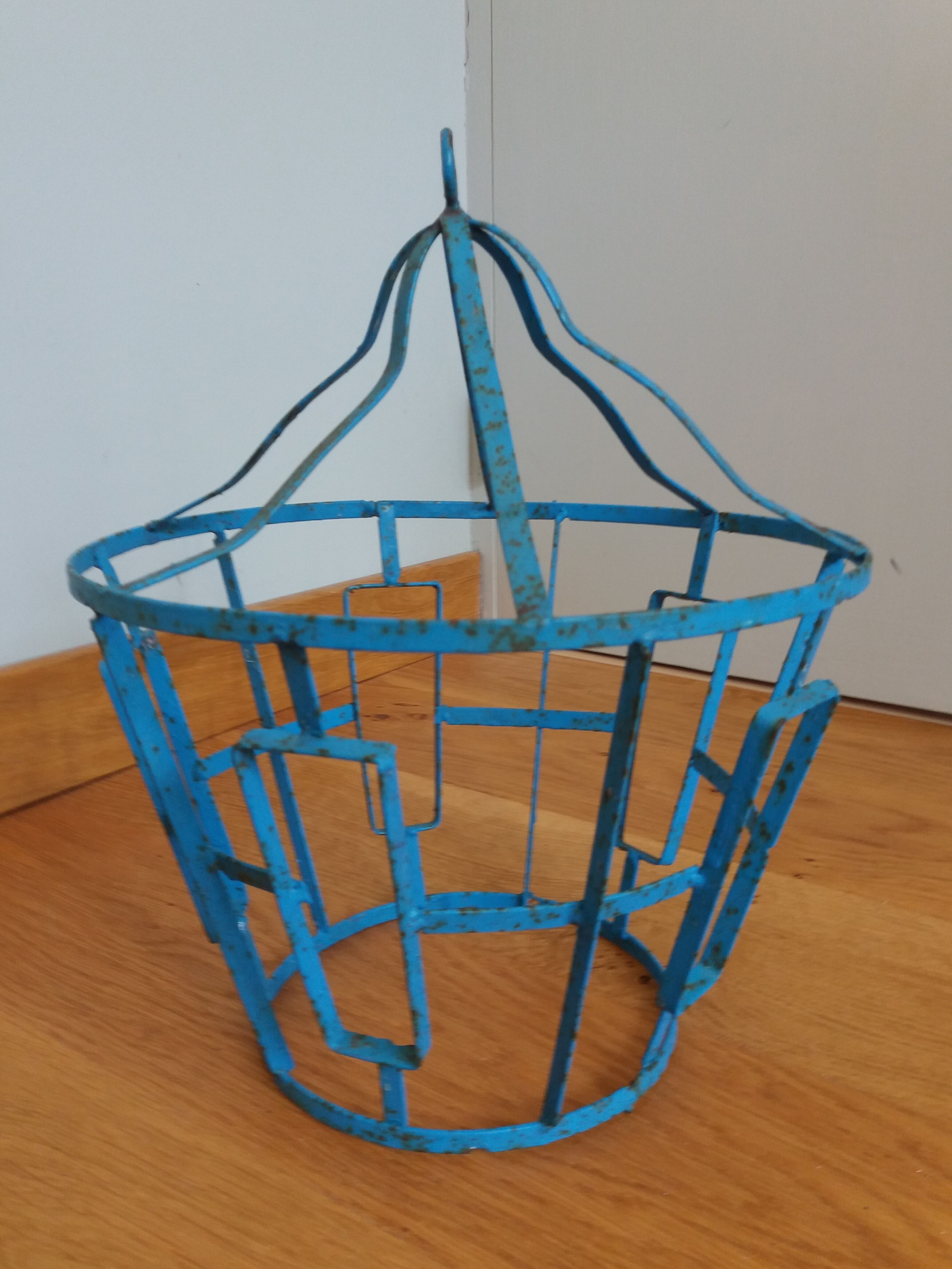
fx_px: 1027
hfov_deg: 49.7
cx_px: 476
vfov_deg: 63.4
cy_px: 634
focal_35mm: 28
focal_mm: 3.7
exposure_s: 1/30
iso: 80
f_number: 1.9
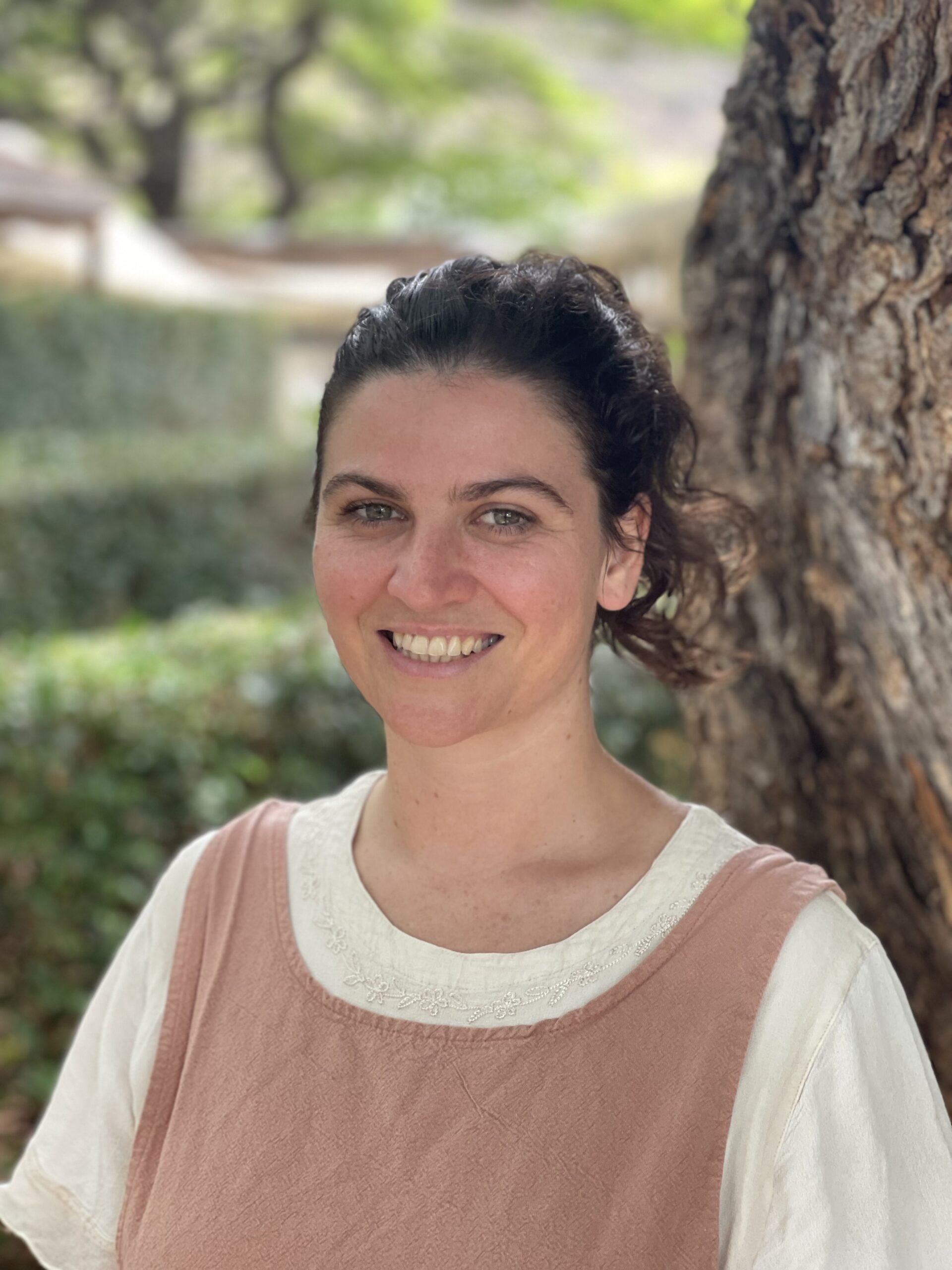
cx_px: 476
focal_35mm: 64
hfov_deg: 22.9
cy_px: 635
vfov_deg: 30.3
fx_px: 2347
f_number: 2.2
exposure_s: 1/121
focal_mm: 7.5
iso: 64
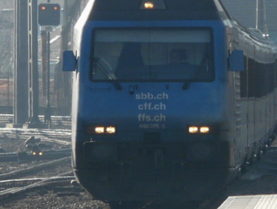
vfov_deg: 1.3
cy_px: 25
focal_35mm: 1120
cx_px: 190
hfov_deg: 1.8
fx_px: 8978
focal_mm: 74.8
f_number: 5.6
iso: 100
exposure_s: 1/200
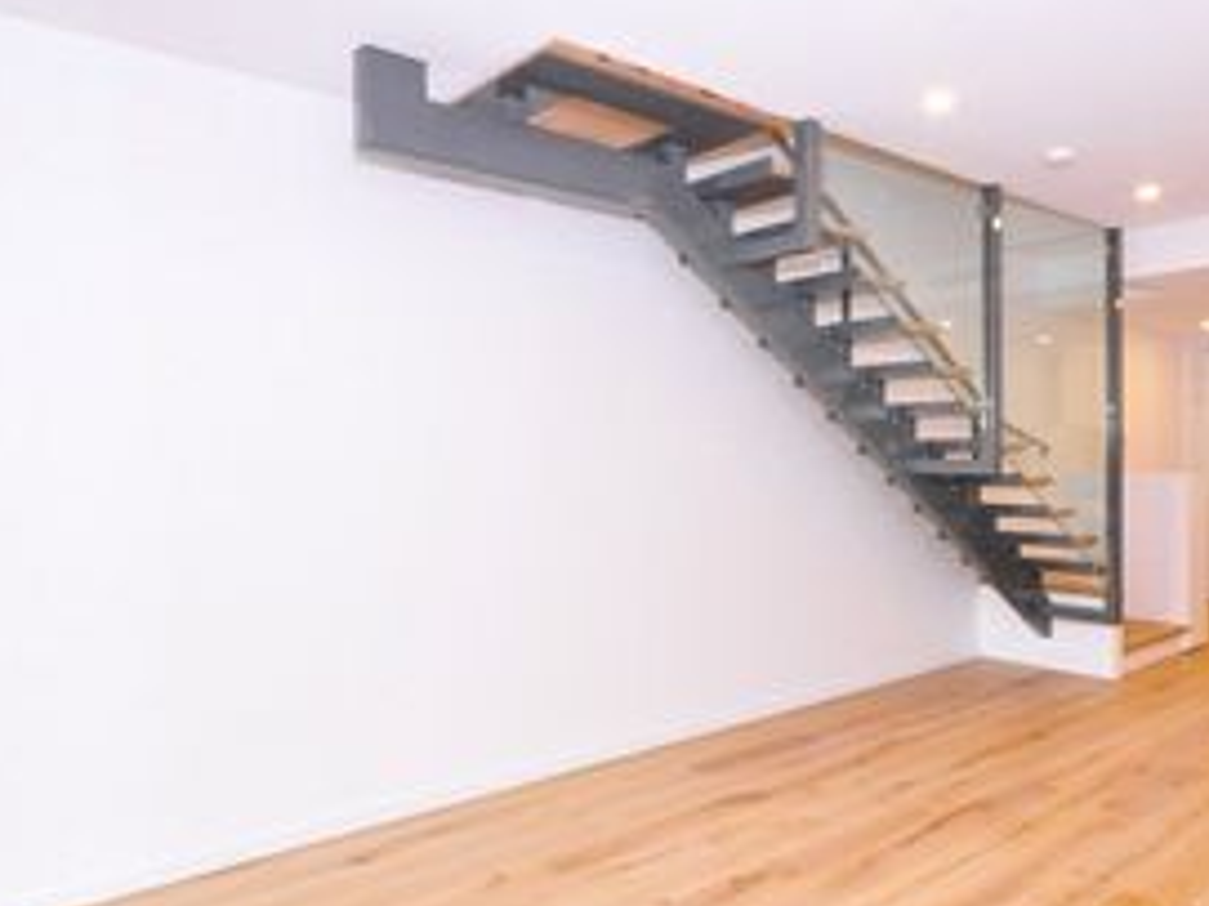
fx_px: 873
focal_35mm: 25
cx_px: 785
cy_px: 444
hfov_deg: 67.9
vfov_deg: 54.8
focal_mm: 10
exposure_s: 1/60
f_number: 14
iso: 3200
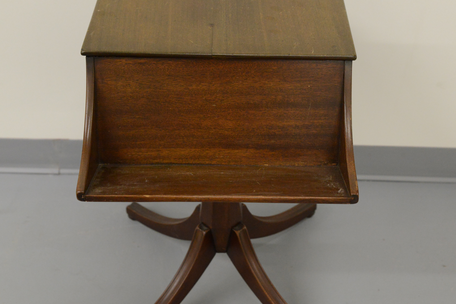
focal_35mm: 63
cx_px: 231
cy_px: 130
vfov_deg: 21.6
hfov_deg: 31.9
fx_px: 798
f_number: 5
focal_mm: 48
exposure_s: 1/125
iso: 4000
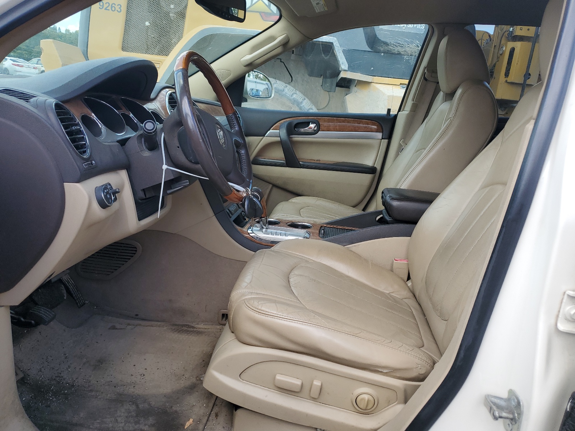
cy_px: 216
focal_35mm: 26
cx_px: 288
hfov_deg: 67.3
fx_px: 432
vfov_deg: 53.1
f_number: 1.5
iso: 50
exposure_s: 1/500
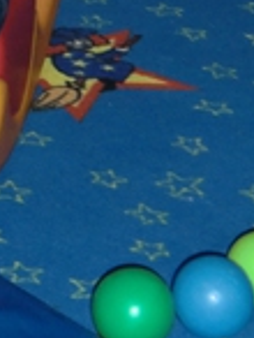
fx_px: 1951
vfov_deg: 9.7
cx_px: -127
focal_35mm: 200
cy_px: -79
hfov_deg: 7.3
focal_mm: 11.6
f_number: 4.4
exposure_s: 1/25
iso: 400
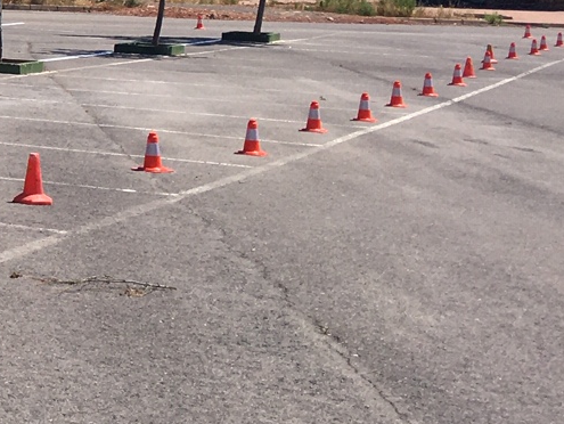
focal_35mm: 118
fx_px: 1924
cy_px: -34
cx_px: -489
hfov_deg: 14.4
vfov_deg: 12.4
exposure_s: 1/1972
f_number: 2.2
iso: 25
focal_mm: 4.15
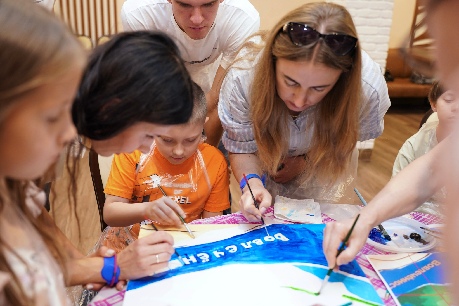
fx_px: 433
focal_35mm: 34
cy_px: 153
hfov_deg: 55.8
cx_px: 230
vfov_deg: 38.9
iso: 640
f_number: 2.8
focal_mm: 34
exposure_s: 1/60
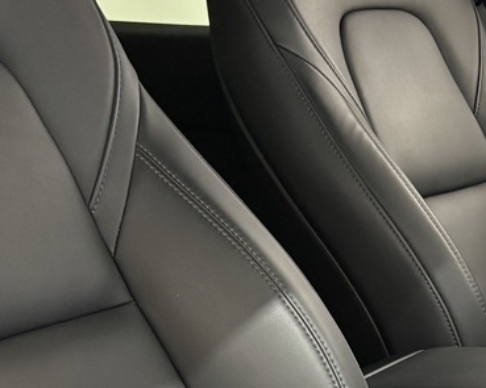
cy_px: 514
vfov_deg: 14.8
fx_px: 1424
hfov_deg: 18.5
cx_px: 564
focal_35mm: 99
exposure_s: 1/25
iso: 640
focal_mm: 5.96
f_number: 1.6
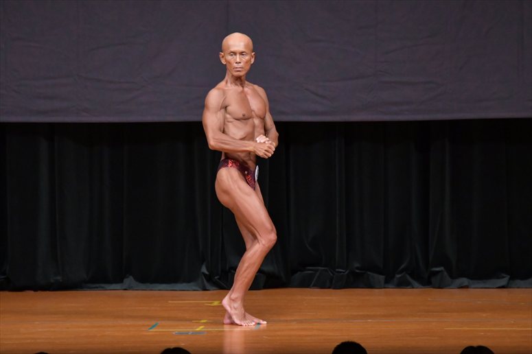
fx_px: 3988
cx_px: 266
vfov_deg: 5.1
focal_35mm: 270
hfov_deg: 7.6
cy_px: 177
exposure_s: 1/400
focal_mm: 180
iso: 5000
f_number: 5.6
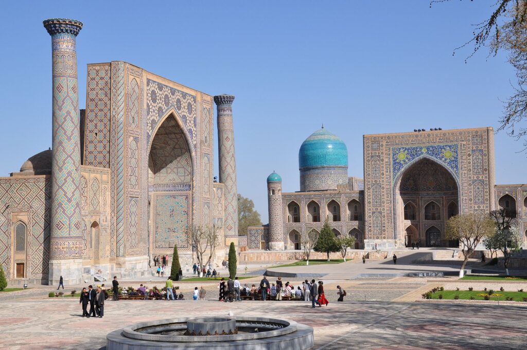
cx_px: 264
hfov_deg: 37.9
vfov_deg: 25.7
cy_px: 175
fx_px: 768
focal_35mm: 52
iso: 200
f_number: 11
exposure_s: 1/400
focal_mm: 35
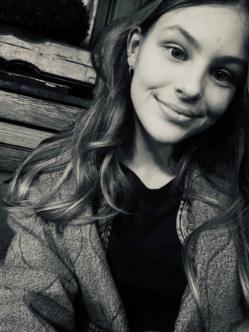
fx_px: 288
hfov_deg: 46.8
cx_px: 124
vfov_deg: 60.0
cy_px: 166
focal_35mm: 30
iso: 1250
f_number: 2.2
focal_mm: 2.71
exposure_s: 1/17
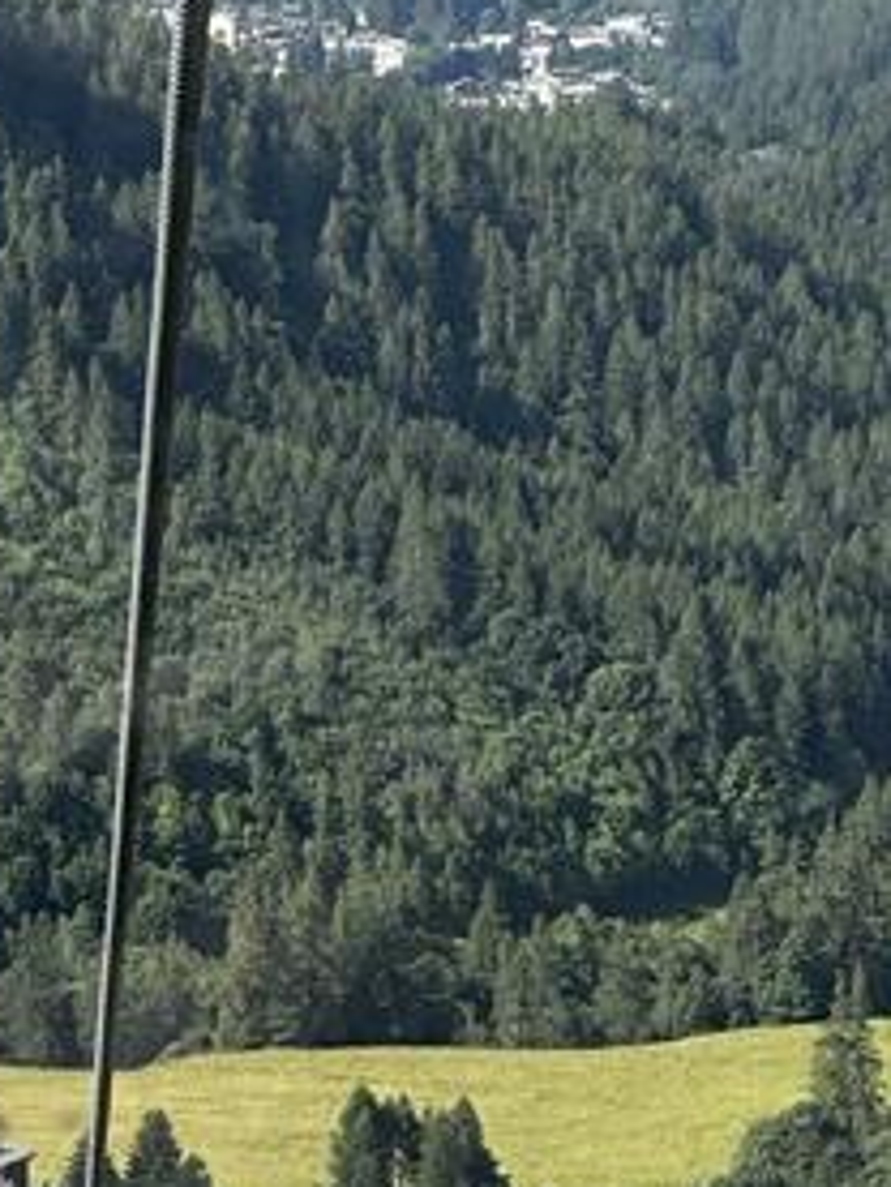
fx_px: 9808
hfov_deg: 5.2
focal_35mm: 286
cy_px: 334
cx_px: 84
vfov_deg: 6.9
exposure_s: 1/247
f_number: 2.8
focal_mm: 9
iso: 32
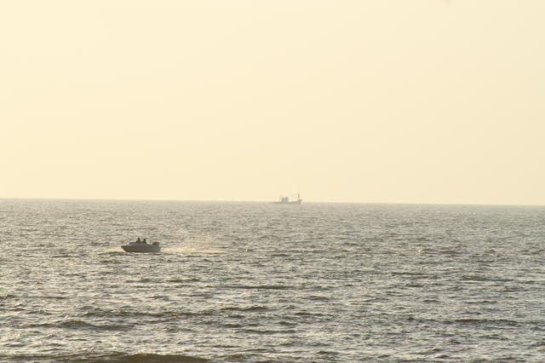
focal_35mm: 450
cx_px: 272
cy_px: 182
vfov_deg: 3.1
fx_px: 6809
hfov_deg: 4.6
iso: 200
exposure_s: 1/800
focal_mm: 300
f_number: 11
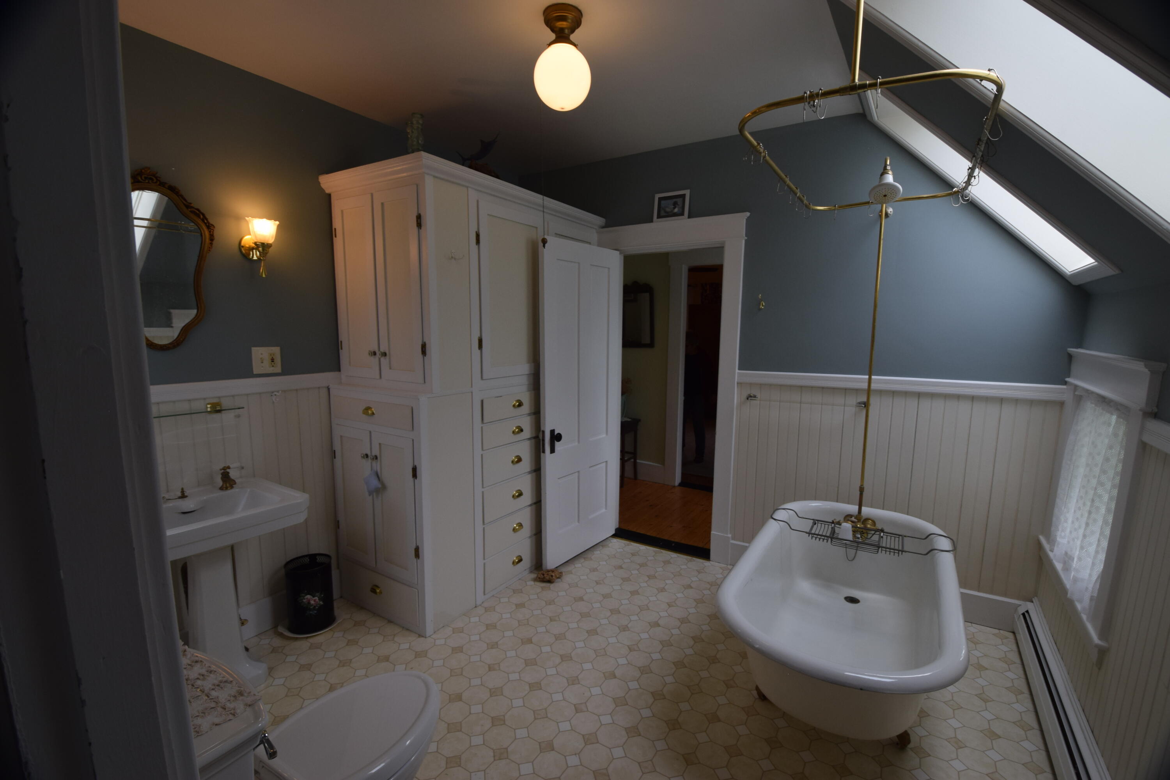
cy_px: 390
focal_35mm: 15
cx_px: 585
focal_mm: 10
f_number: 6.3
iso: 400
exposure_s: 1/125
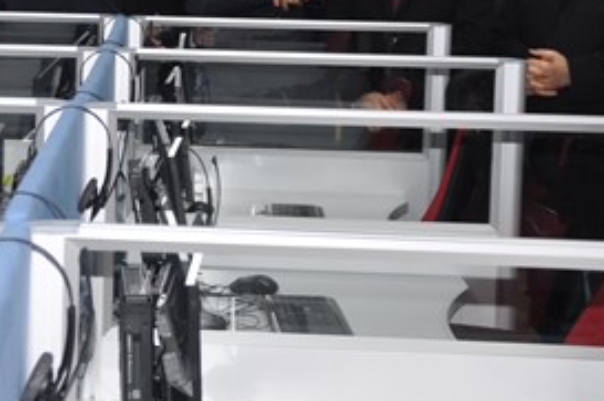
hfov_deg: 21.4
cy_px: 24
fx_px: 1558
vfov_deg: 14.5
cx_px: 55
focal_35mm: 93
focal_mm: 26
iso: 200
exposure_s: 1/60
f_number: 4
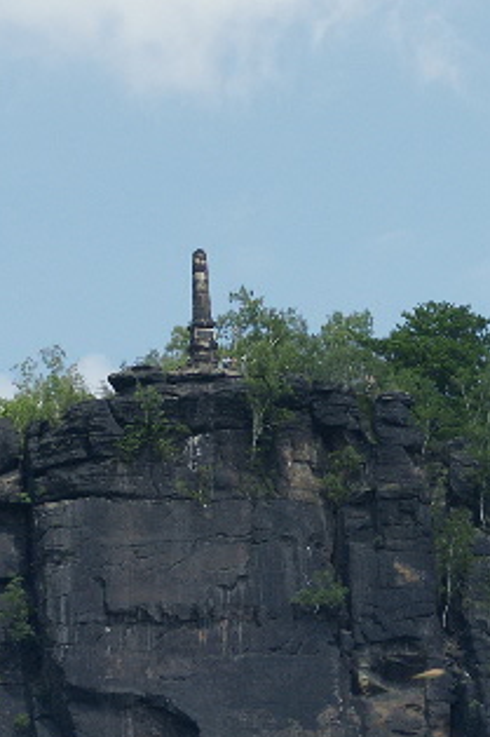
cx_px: 434
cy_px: 444
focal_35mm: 359
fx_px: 7329
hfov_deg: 3.8
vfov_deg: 5.7
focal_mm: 75
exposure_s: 1/400
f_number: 8
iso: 200
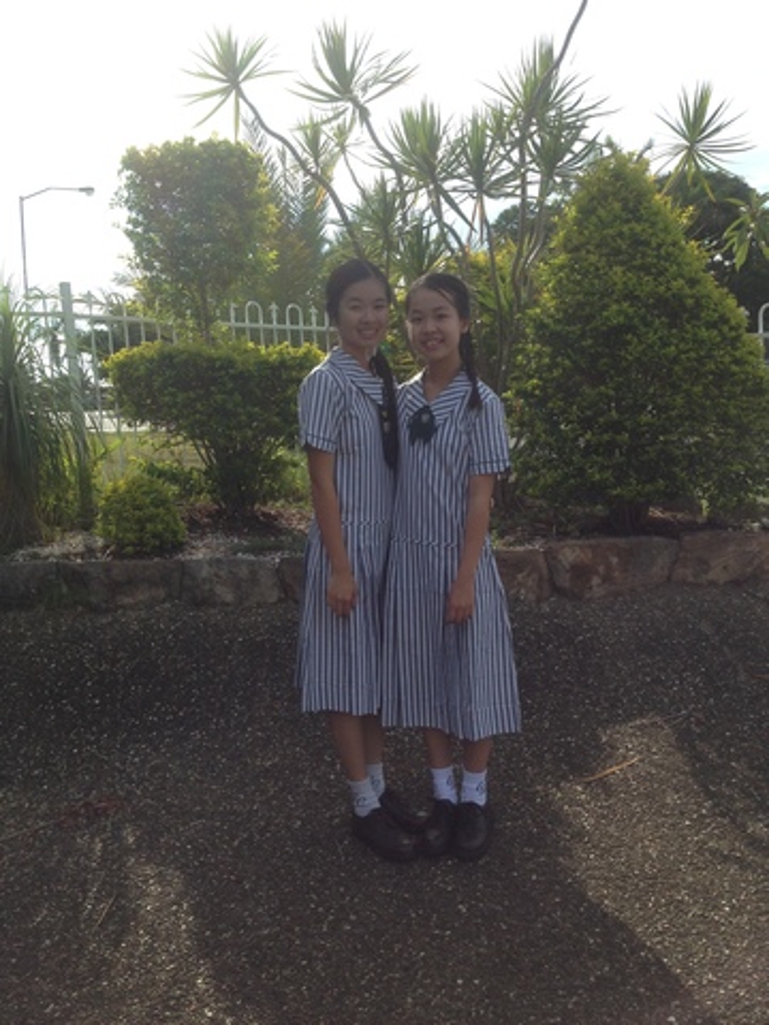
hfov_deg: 42.9
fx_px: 977
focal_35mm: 33
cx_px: 384
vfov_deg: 55.4
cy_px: 512
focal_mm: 4.12
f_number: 2.4
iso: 50
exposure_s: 1/1355
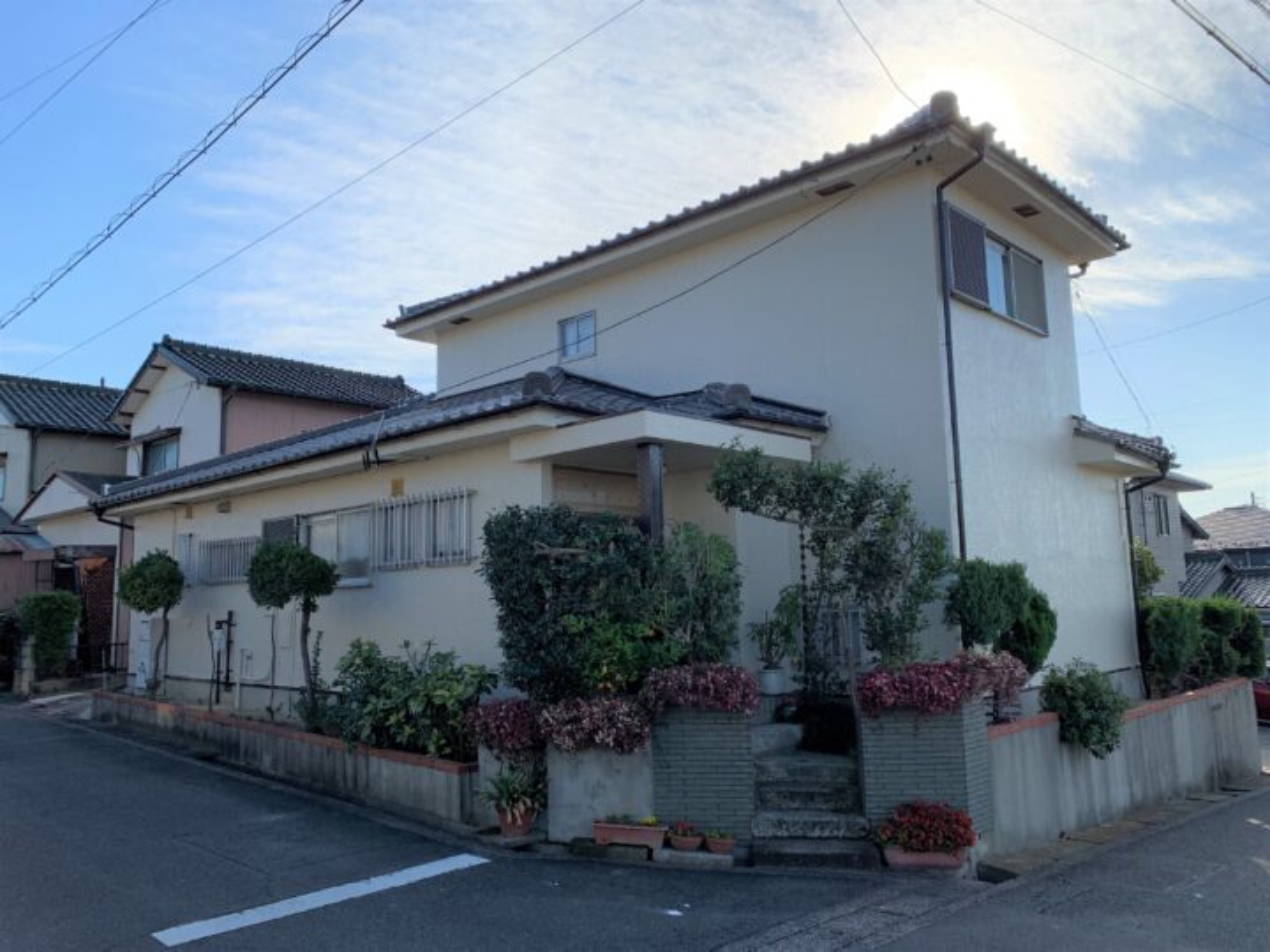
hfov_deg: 67.3
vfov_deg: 53.1
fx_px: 954
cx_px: 635
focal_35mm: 26
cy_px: 476
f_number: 1.8
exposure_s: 1/2915
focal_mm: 4.25
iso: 25
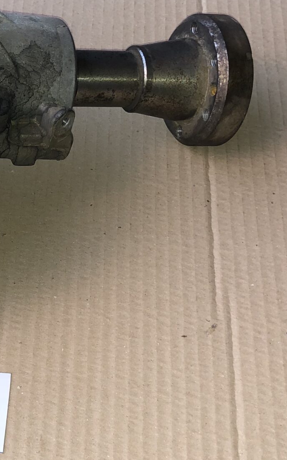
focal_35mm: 69
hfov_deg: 17.8
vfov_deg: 29.8
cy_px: 218
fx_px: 864
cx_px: -70
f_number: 1.8
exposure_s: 1/19
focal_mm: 4
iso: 20
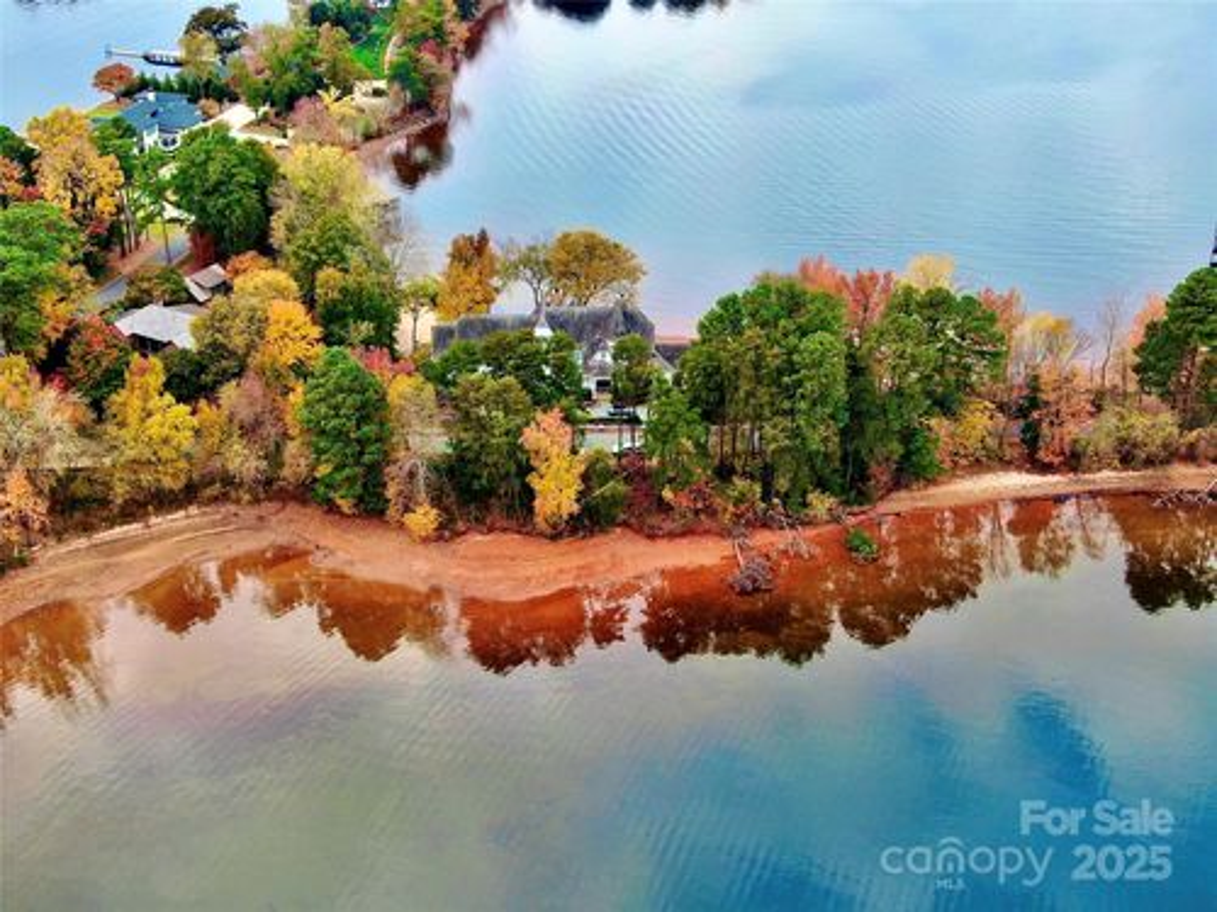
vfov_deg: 30.3
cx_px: 608
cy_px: 456
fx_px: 1688
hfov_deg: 39.7
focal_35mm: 48
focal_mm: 8.6
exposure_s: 1/160
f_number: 3.8
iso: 100
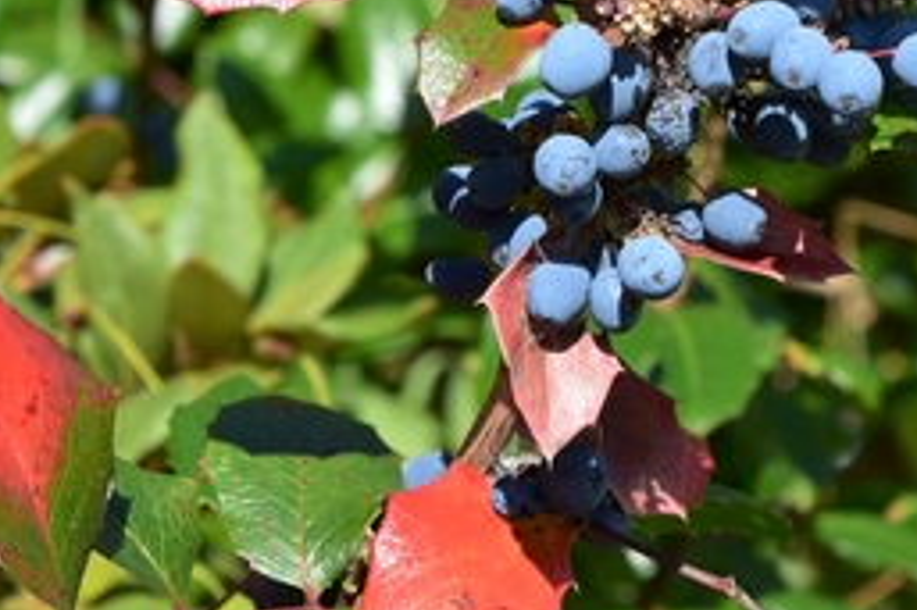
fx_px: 7590
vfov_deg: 4.6
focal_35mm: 298
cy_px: 285
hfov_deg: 6.9
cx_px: 464
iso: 180
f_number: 11
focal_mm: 85
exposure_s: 1/125
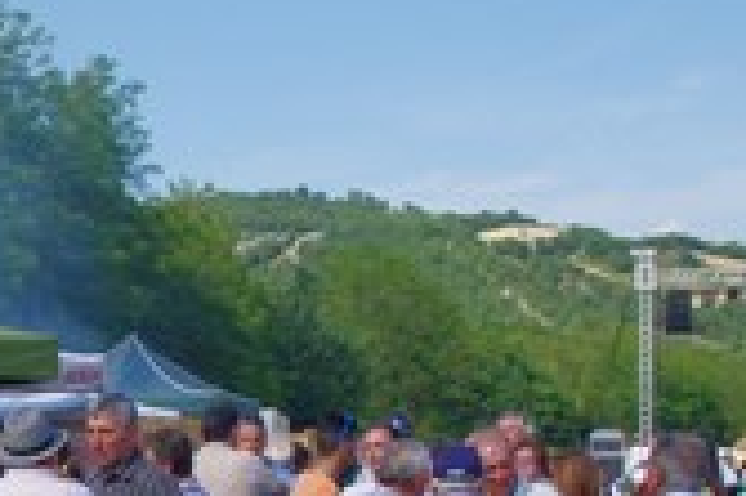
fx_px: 1677
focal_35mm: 81
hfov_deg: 23.3
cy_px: 498
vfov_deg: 16.5
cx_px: -112
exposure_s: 1/250
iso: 200
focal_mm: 18
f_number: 7.1
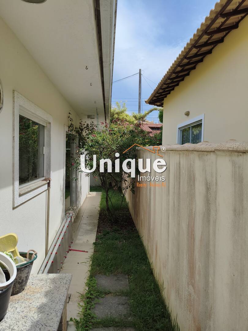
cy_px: 166
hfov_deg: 53.1
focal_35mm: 26
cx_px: 124
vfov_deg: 67.3
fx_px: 248
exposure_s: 1/4477
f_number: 1.5
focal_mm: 4.94
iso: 80
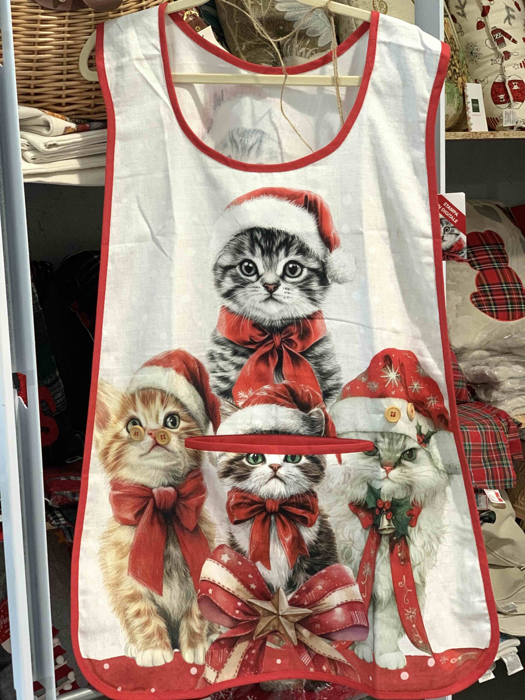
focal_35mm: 52
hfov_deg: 28.0
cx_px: 262
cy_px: 350
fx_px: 1052
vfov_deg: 36.8
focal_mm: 6
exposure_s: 1/60
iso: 200
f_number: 2.4
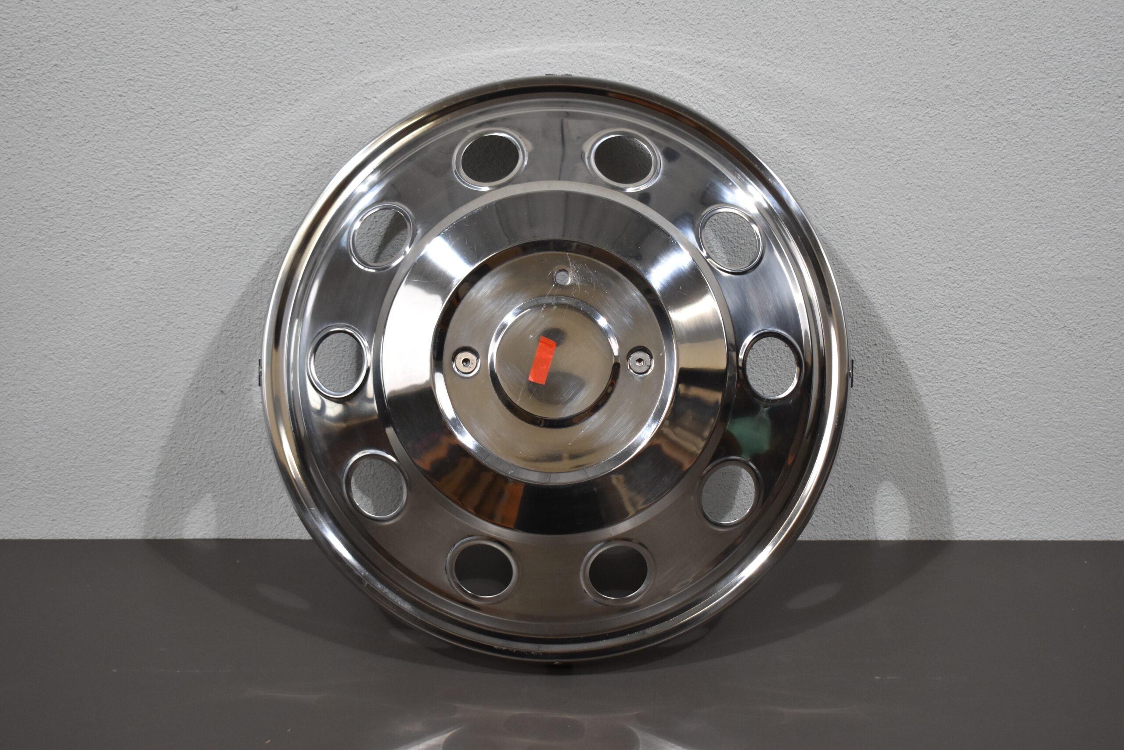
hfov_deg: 35.1
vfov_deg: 23.8
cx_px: 562
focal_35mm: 57
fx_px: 1780
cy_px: 375
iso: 800
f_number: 4.8
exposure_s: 1/250
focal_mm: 38
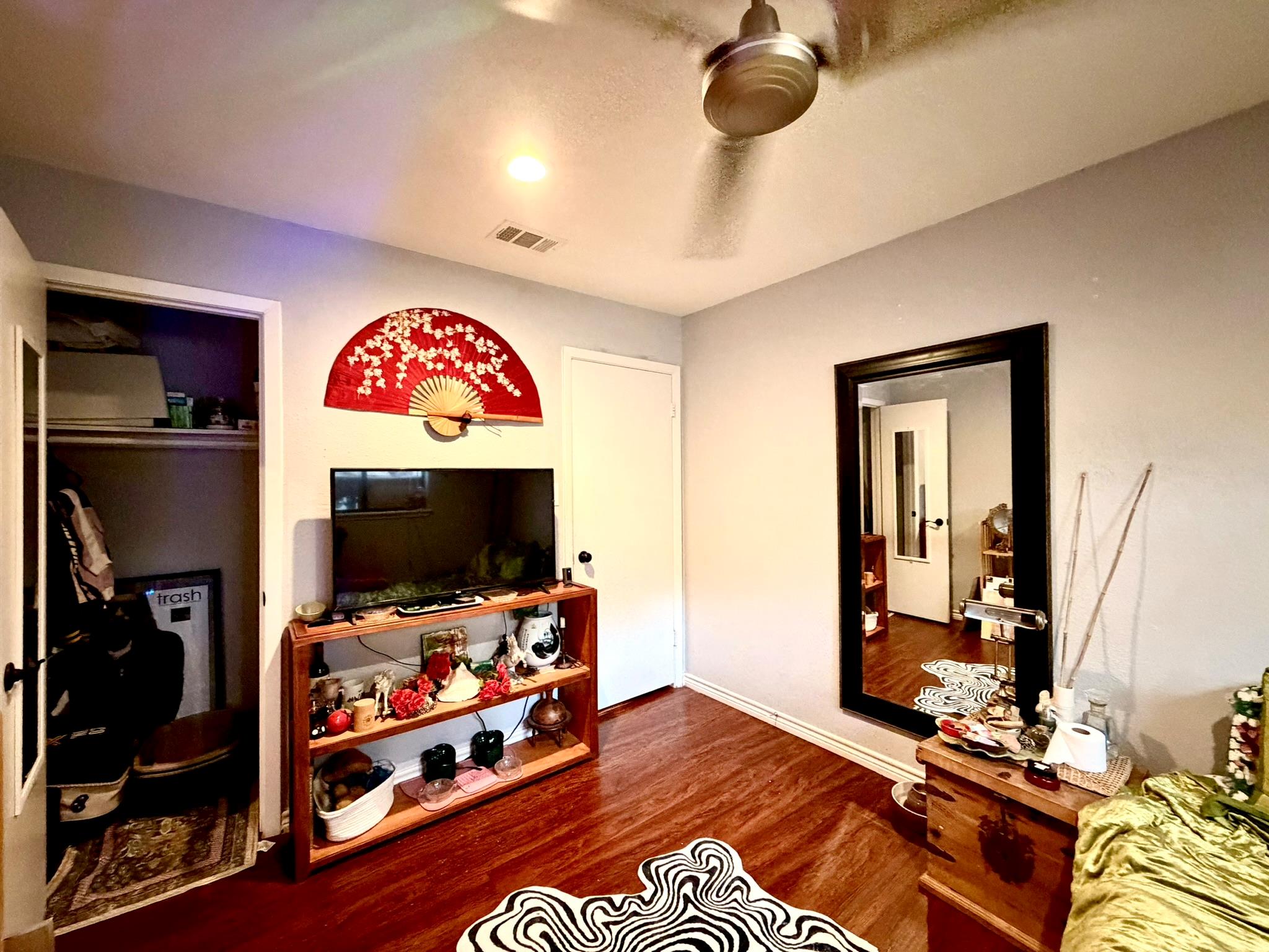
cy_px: 476
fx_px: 513
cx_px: 634
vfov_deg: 85.7
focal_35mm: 14
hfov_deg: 102.1
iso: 1000
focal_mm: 2.22
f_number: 2.2
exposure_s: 1/40
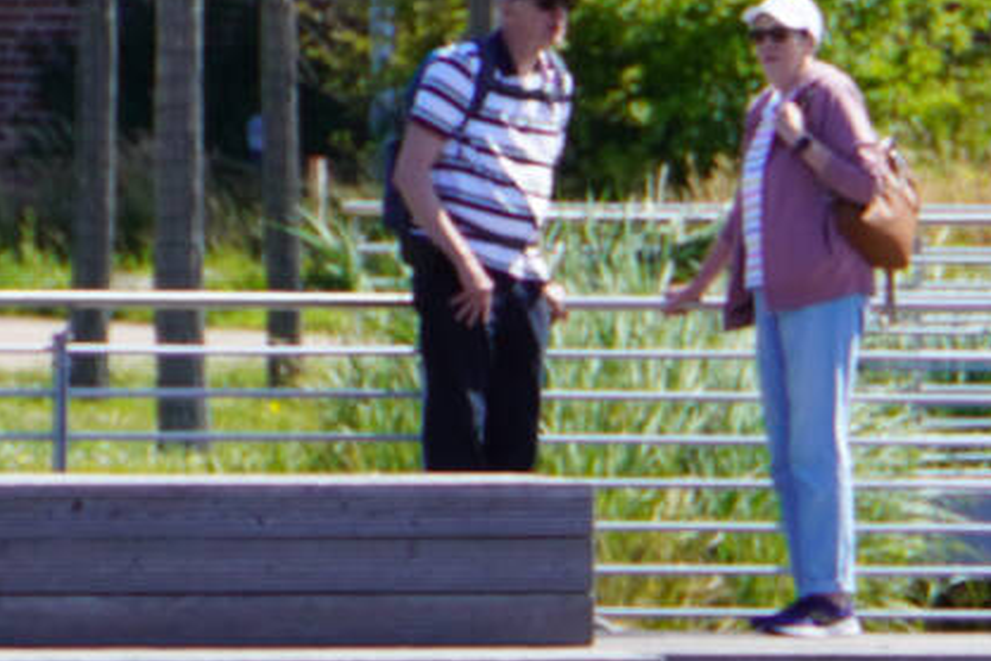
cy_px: 1266
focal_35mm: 981
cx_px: 875
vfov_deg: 1.4
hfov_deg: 2.1
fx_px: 27003
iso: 100
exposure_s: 1/200
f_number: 6.3
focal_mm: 109
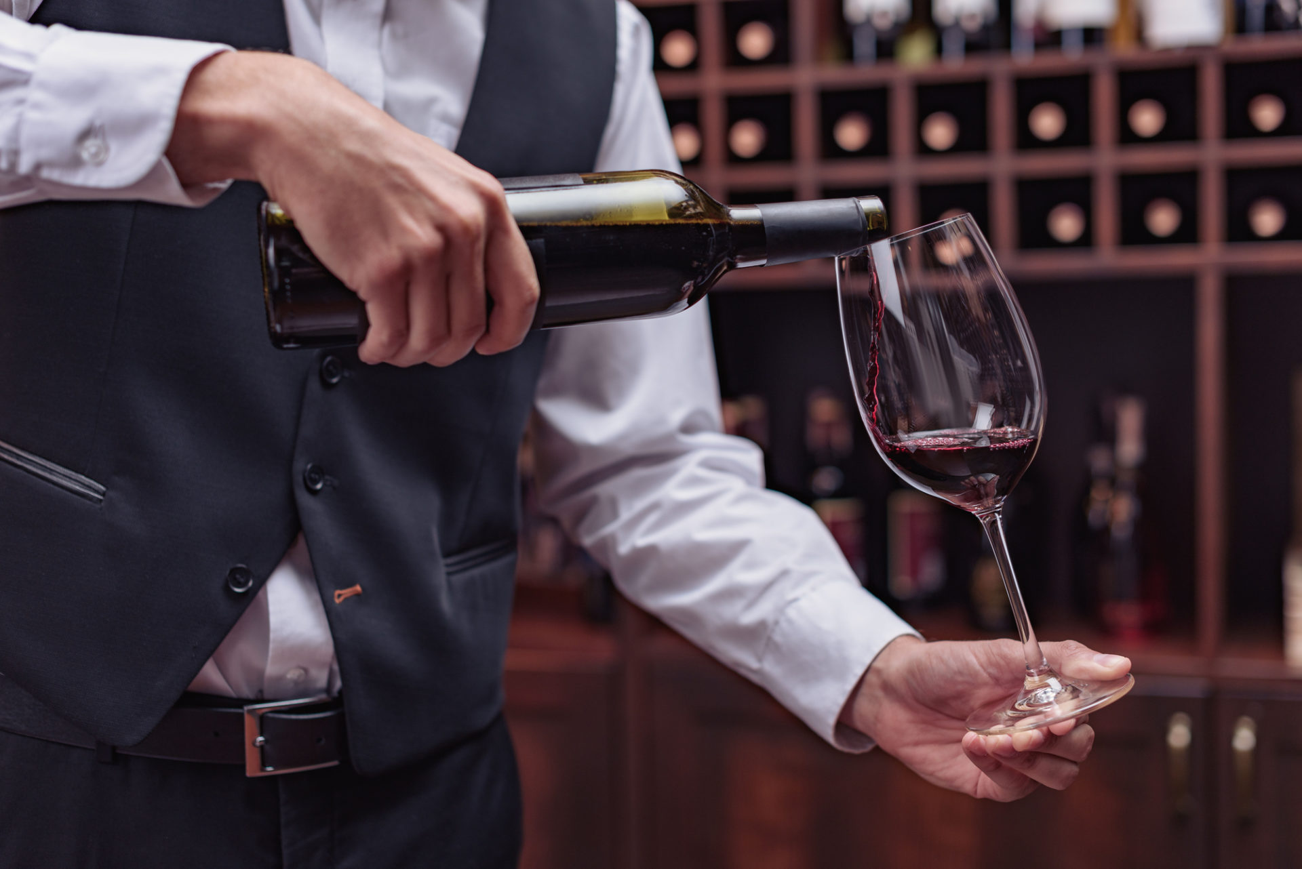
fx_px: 1809
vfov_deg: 27.0
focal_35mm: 50
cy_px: 434
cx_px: 651
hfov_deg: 39.6
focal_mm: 50
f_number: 2.8
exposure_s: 1/100
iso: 100
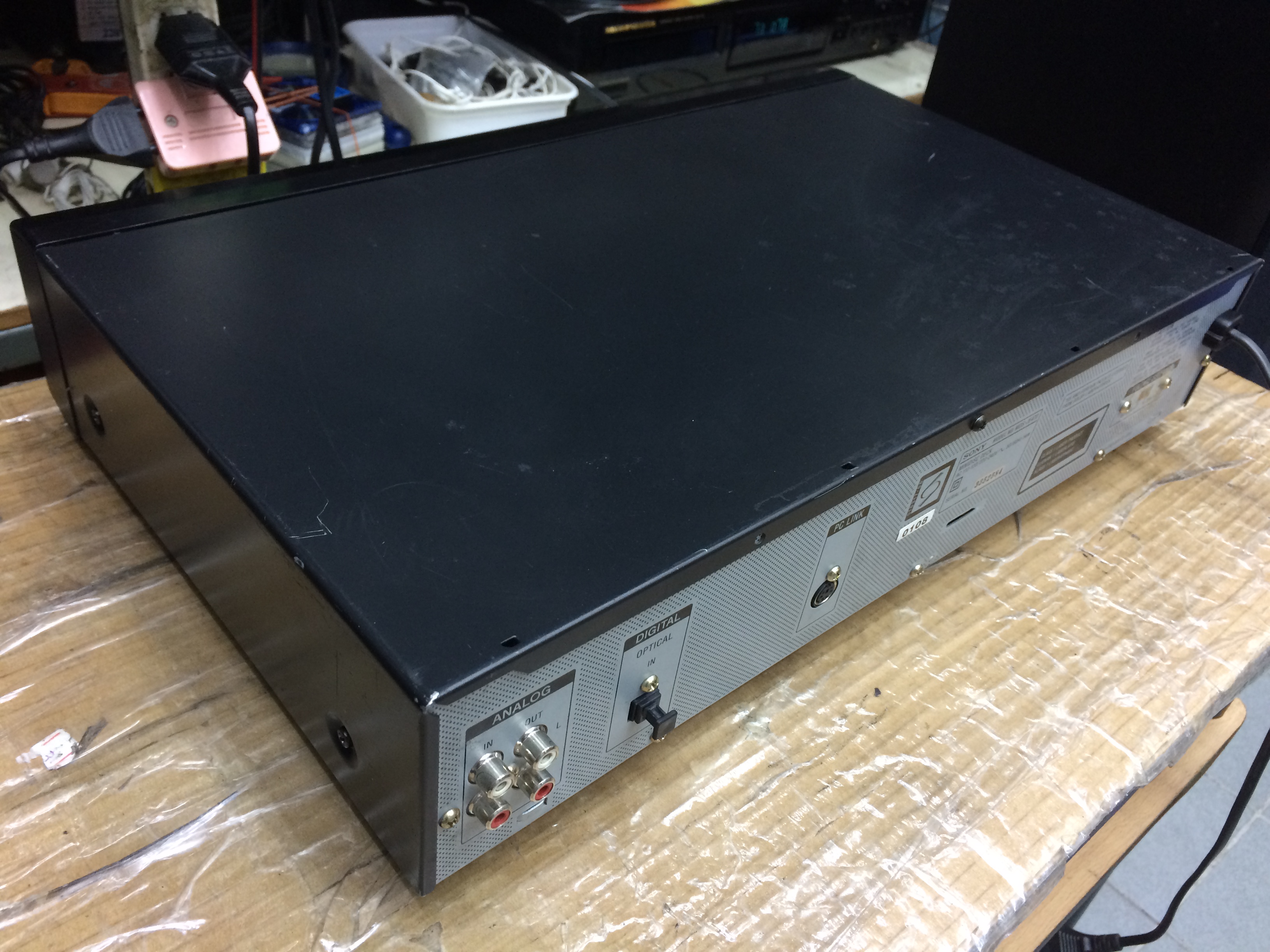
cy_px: 476
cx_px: 635
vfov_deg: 48.2
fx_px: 1064
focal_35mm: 29
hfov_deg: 61.7
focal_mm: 4.15
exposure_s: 1/33
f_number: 2.2
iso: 160
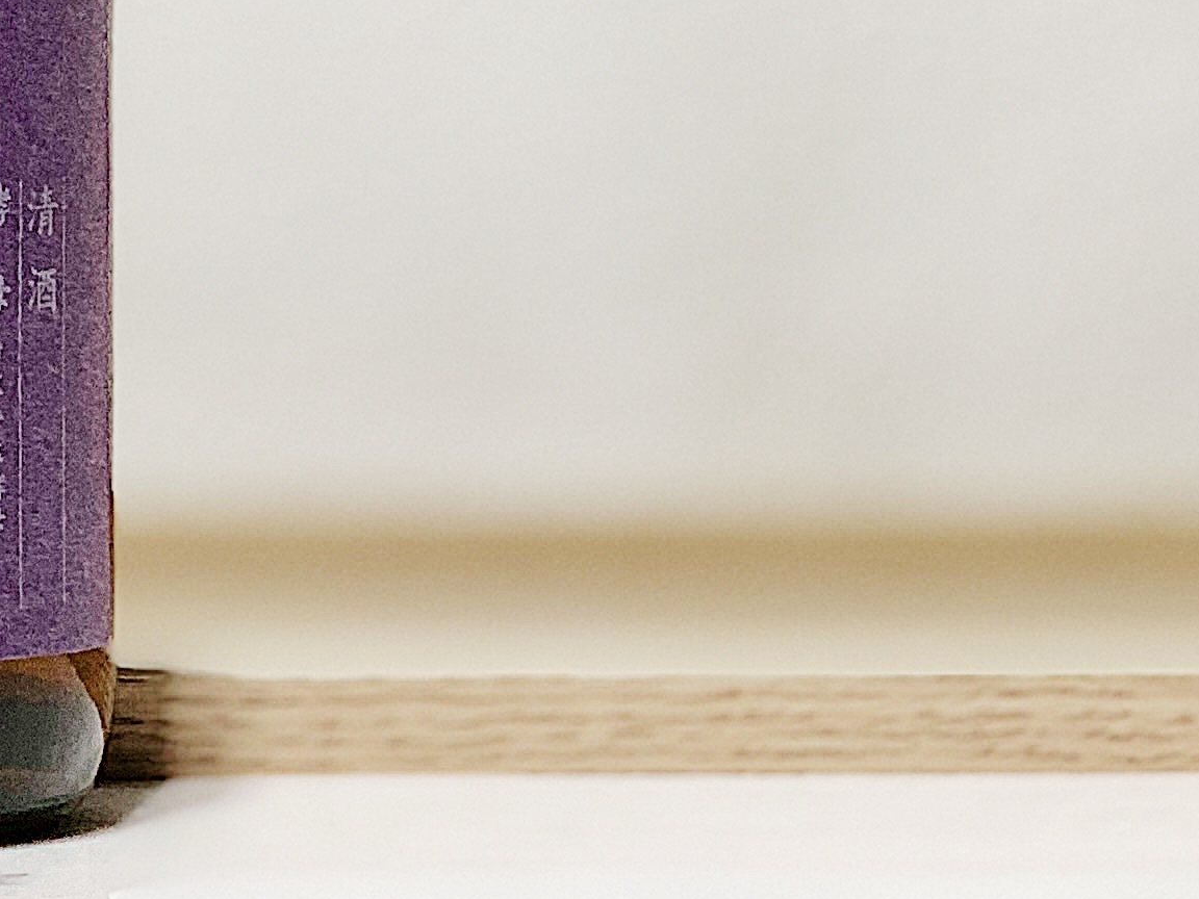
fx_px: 6304
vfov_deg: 8.0
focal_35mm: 182
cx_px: -234
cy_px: -562
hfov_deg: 10.7
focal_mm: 6
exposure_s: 1/49
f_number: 2.4
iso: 80
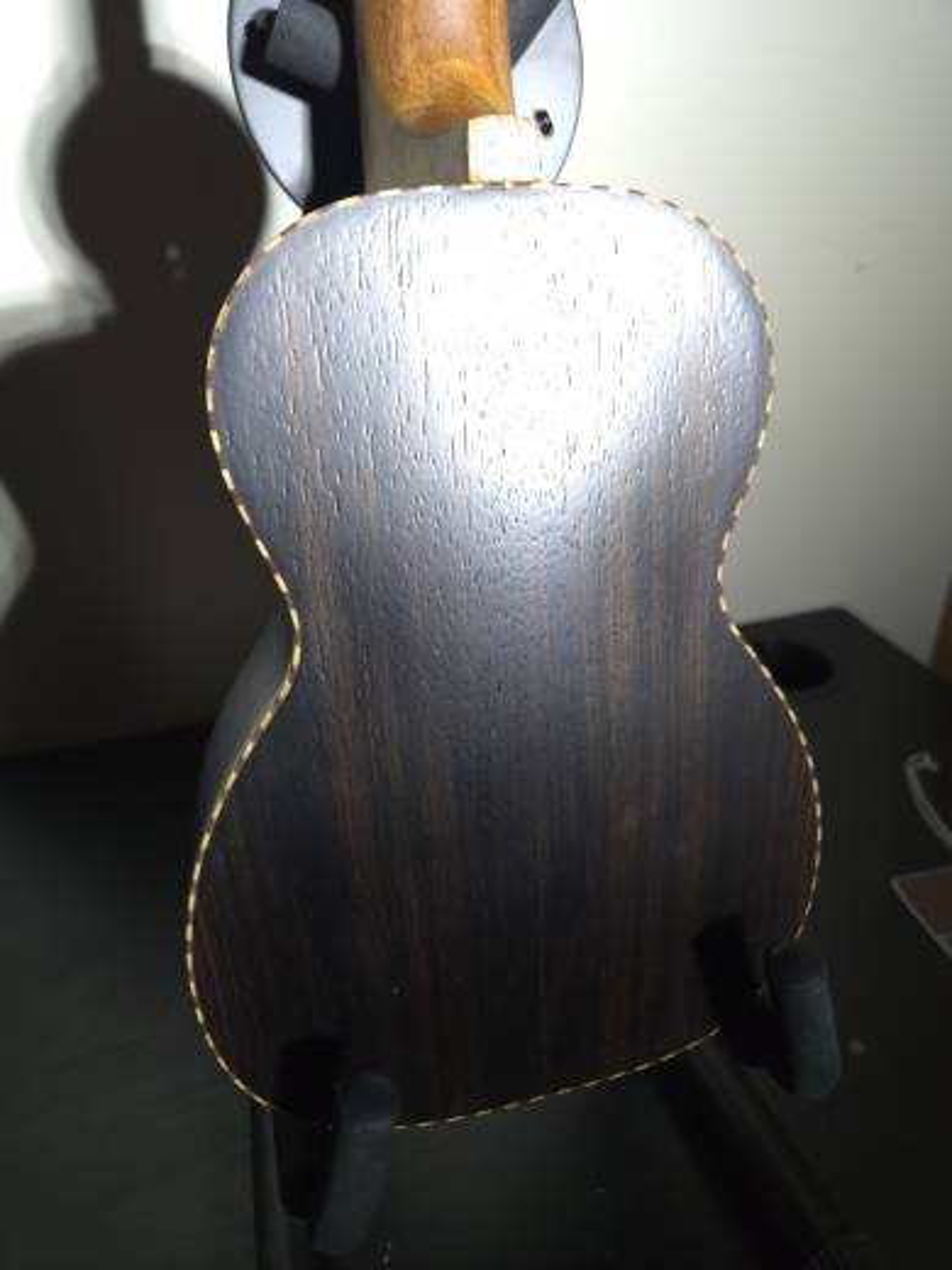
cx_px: 476
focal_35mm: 23
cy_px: 635
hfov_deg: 58.9
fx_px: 843
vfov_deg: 73.9
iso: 320
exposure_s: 1/71
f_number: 1.8
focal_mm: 5.4
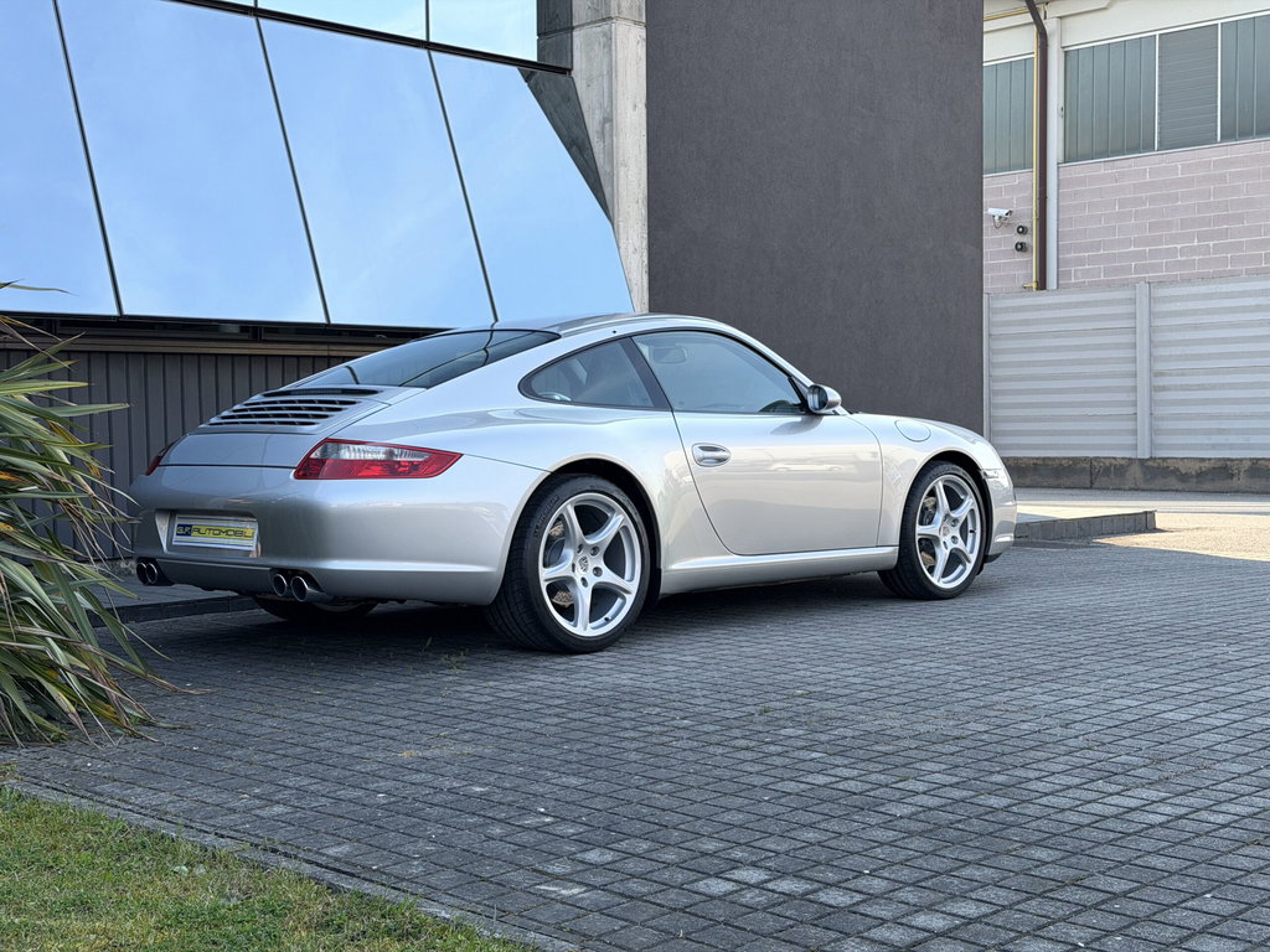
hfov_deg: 39.7
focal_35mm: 48
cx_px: 635
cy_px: 476
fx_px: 1761
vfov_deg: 30.3
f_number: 1.78
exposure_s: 1/855
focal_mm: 6.76
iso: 64
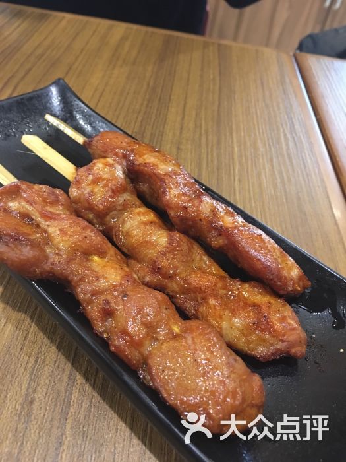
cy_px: 231
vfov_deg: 61.7
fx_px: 386
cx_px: 173
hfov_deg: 48.2
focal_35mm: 29
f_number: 2.2
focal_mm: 4.15
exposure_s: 1/4
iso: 100
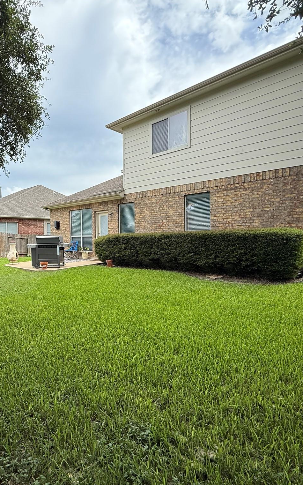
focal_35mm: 20
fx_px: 264
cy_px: 243
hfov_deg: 58.7
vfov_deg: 85.1
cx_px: 109
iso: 64
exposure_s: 1/1050
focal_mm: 2.22
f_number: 2.2
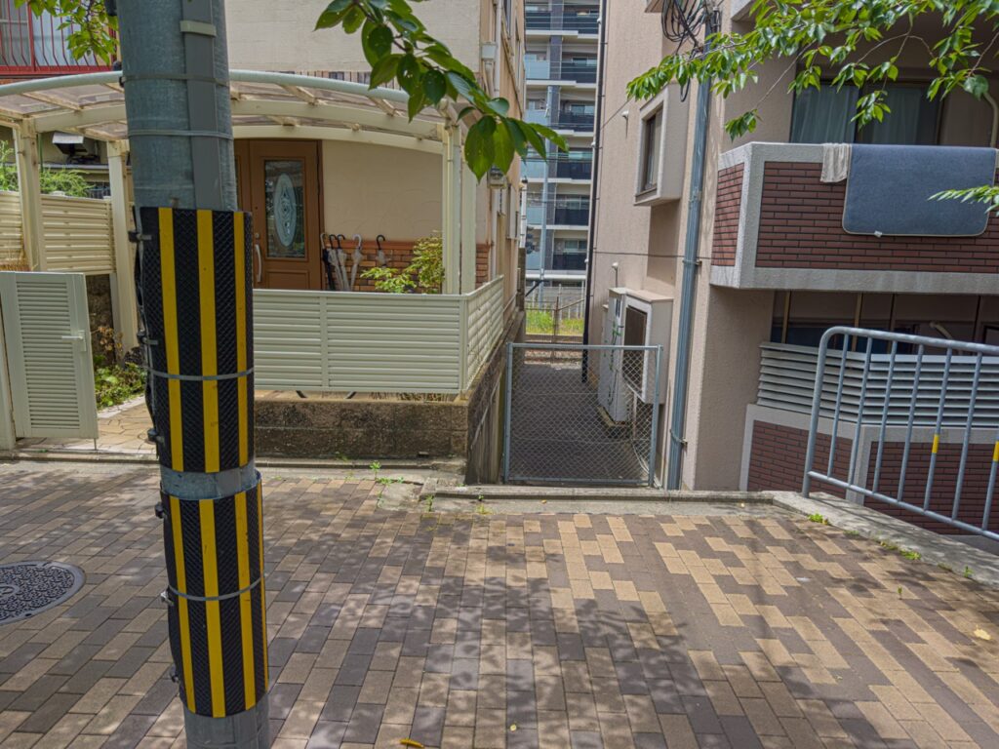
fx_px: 693
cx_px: 500
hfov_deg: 71.6
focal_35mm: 24
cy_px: 374
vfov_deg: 56.8
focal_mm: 6.86
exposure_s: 1/2000
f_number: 1.8
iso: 100
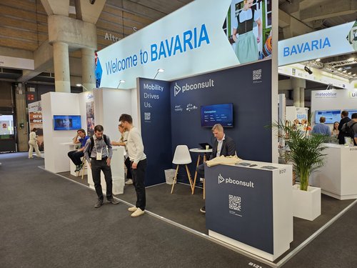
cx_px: 178
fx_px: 248
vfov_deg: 56.8
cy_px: 134
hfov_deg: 71.6
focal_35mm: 24
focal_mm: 5
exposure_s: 1/100
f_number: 1.8
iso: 64
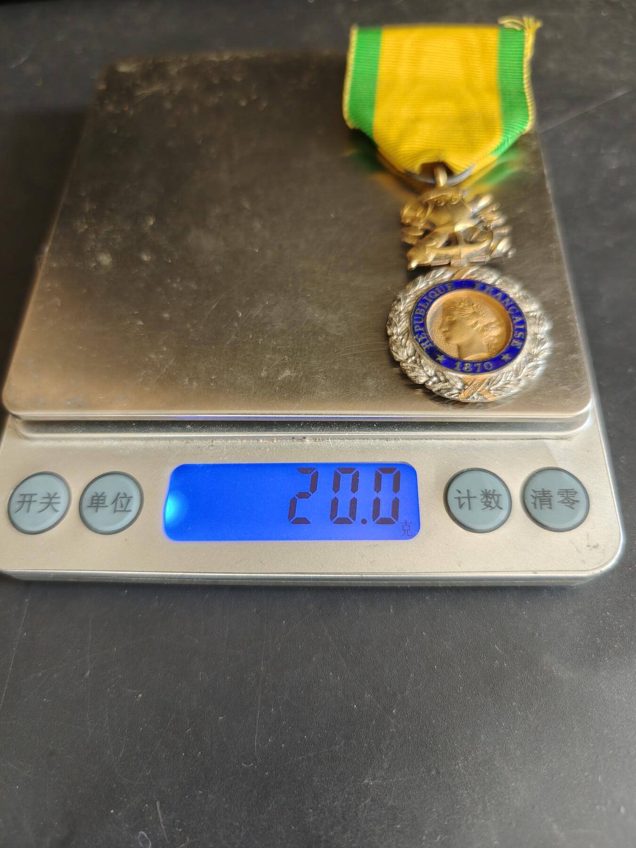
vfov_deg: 73.9
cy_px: 424
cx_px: 318
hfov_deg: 58.9
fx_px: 563
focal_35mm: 23
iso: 320
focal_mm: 6.06
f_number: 1.6
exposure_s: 1/100
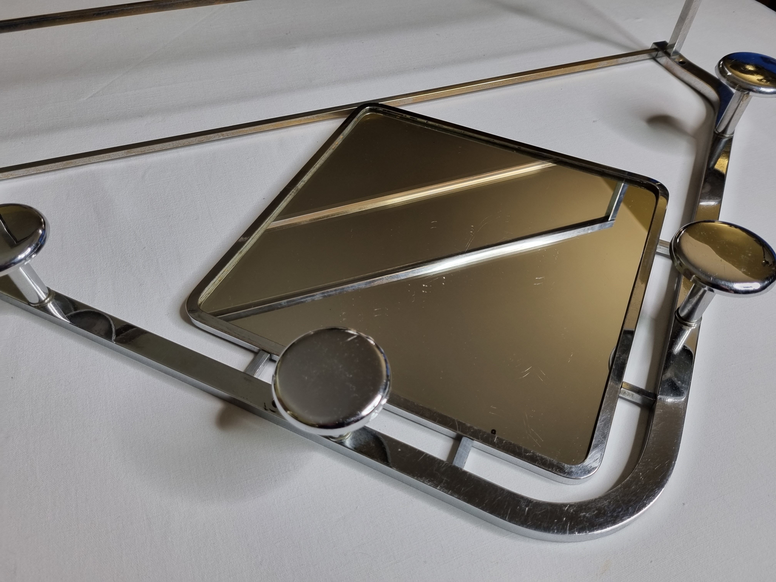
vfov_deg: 53.1
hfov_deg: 67.3
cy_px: 291
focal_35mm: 26
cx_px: 388
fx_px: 583
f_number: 1.8
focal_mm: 5.4
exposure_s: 1/100
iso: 80
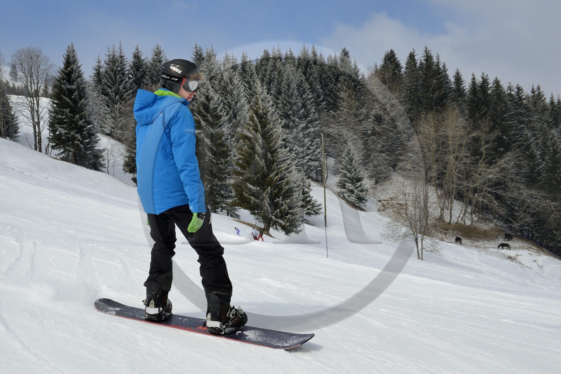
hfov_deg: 48.5
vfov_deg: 33.4
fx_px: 623
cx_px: 280
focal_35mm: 40
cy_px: 187
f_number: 14
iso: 400
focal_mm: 40
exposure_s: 1/500
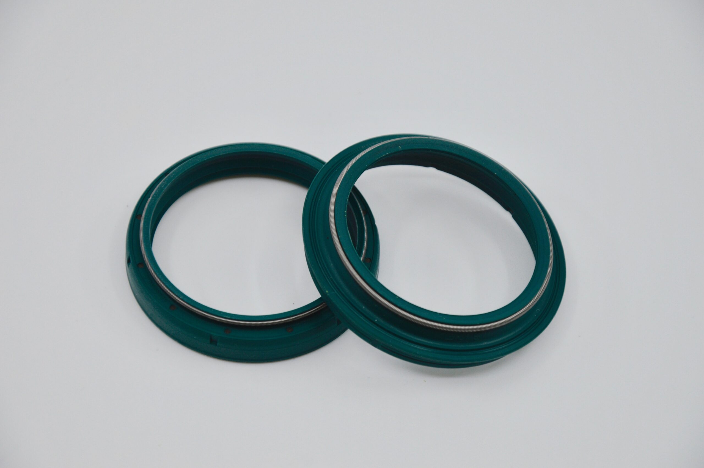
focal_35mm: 158
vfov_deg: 8.7
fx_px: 3077
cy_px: 234
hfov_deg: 13.1
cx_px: 352
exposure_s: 1/200
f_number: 7.1
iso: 100
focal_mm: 105
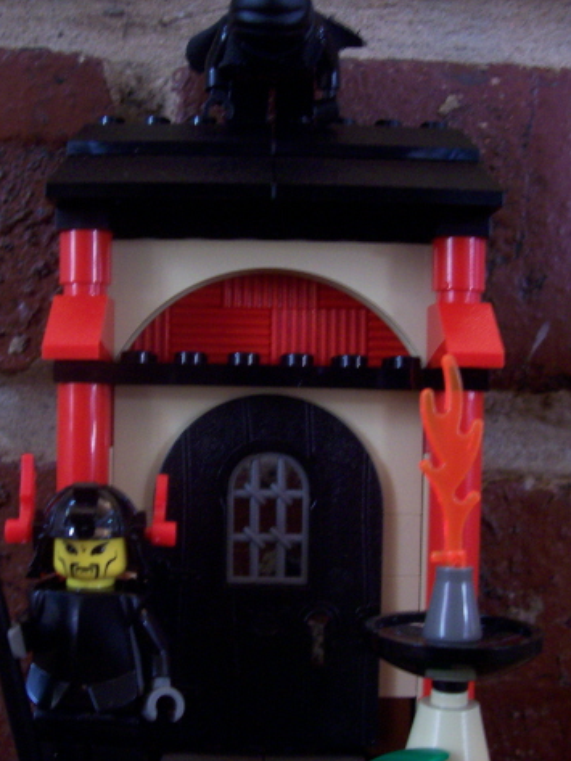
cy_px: 454
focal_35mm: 46
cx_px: 240
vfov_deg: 41.1
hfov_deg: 31.5
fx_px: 1011
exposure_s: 1/8
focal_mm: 5.6
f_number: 2.7
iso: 160
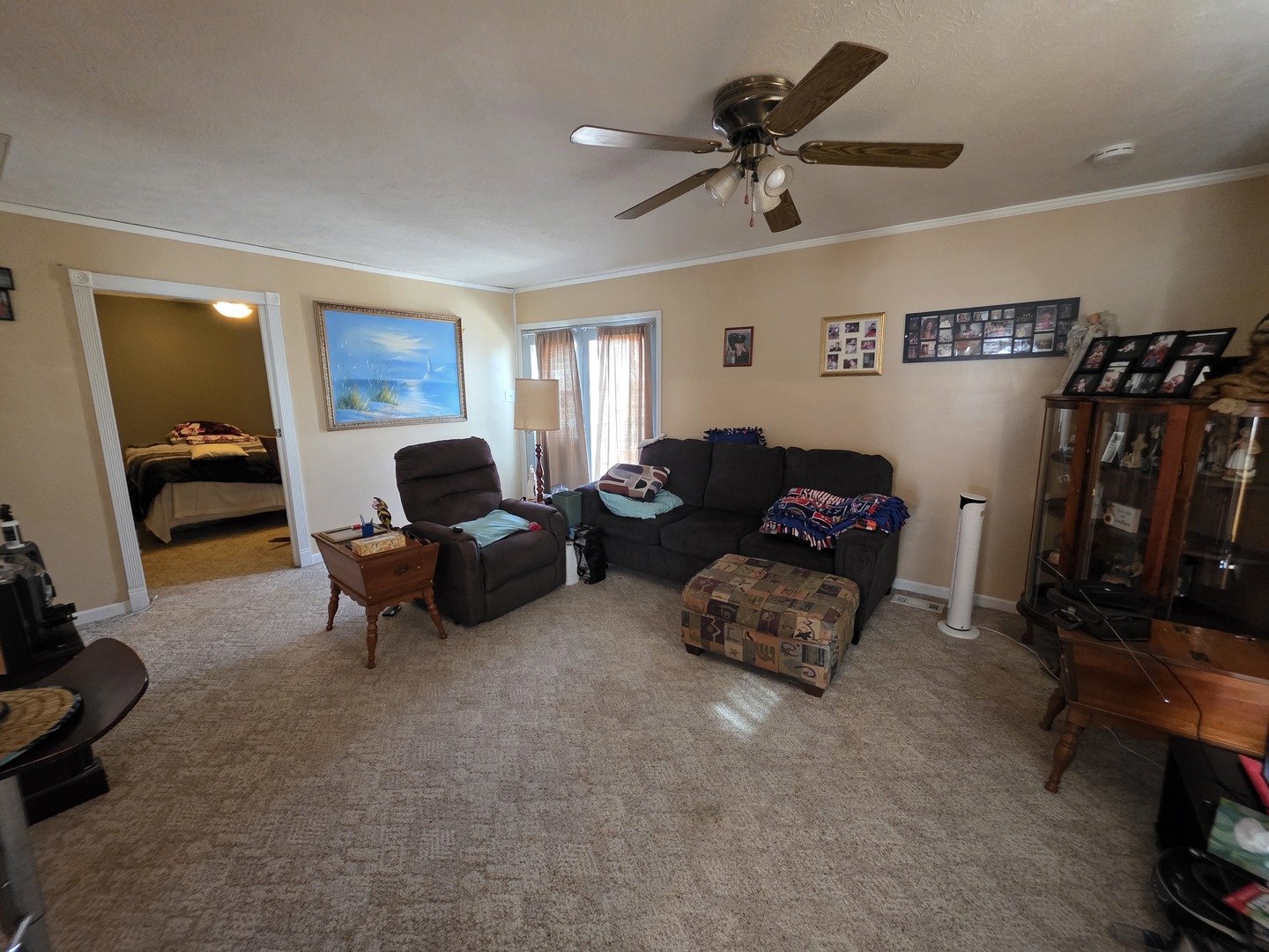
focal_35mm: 13
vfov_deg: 89.9
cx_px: 634
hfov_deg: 106.2
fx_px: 477
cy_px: 476
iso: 640
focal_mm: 2.2
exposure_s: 1/60
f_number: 1.9
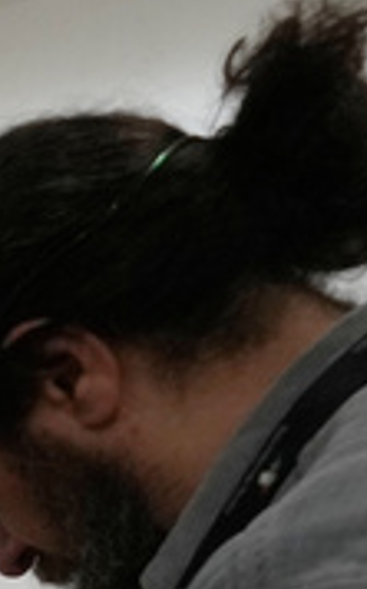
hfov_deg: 9.5
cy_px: 968
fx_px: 1507
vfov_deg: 18.6
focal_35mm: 94
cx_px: -856
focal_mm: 16
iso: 2000
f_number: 3.2
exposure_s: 1/640
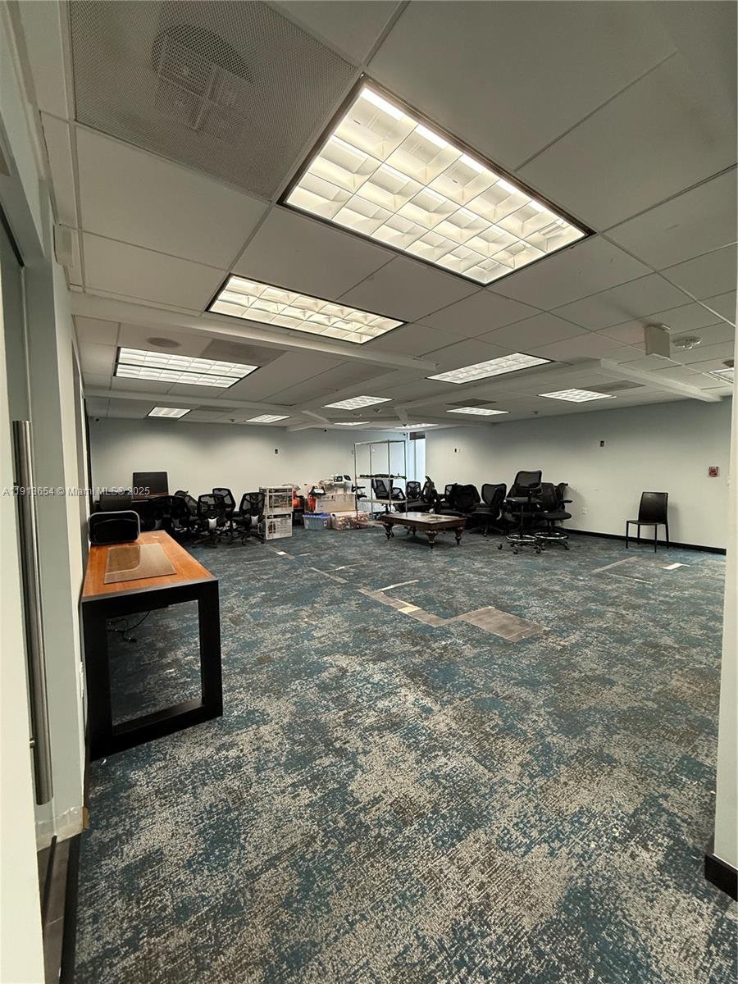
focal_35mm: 14
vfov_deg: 102.1
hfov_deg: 85.7
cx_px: 369
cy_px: 492
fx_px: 398
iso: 320
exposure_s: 1/120
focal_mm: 2.22
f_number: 2.2
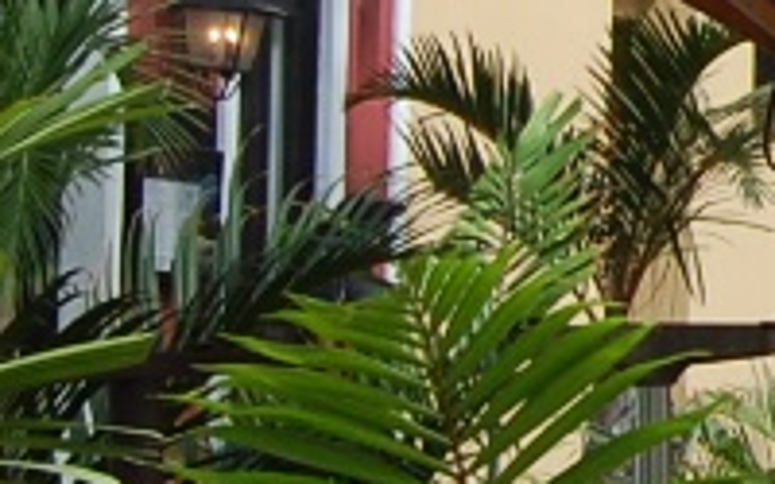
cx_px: 1593
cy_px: -172
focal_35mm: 317
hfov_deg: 6.4
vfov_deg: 4.1
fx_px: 6695
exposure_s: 1/320
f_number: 9
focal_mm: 26
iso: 200
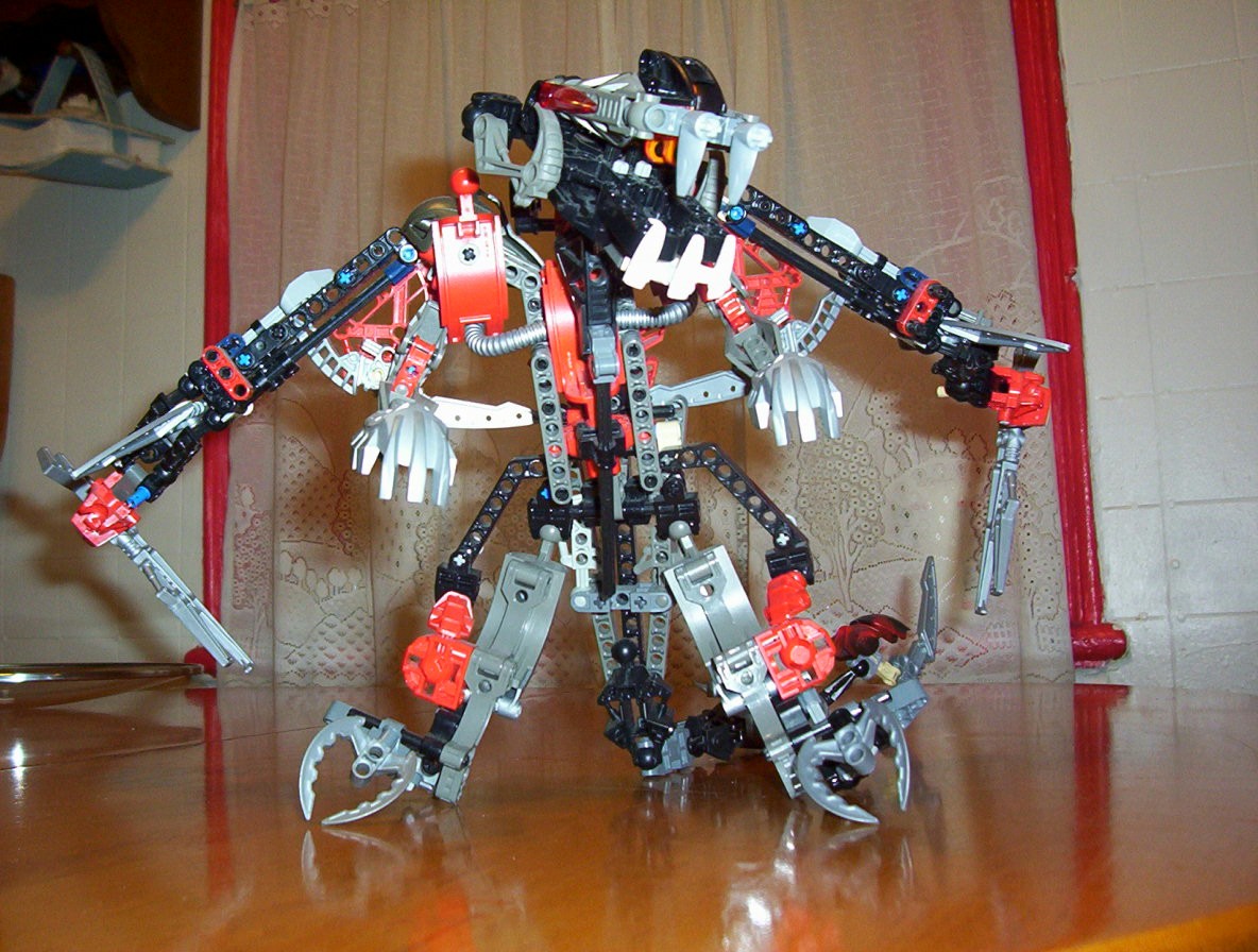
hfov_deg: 43.7
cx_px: 629
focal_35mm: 43
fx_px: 1568
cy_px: 476
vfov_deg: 33.8
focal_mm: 5.77
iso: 140
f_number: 2.73
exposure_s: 1/60
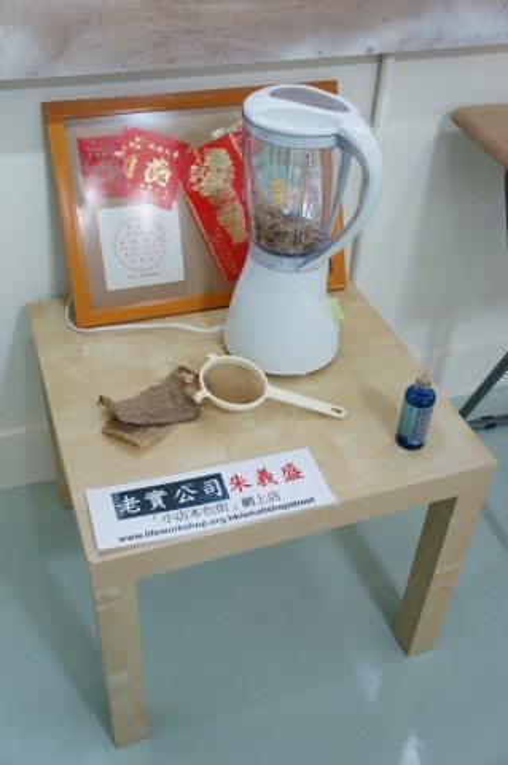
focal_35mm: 36
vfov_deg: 53.2
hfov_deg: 36.8
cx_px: 254
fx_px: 764
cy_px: 382
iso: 400
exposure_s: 1/15
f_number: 5
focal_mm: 24
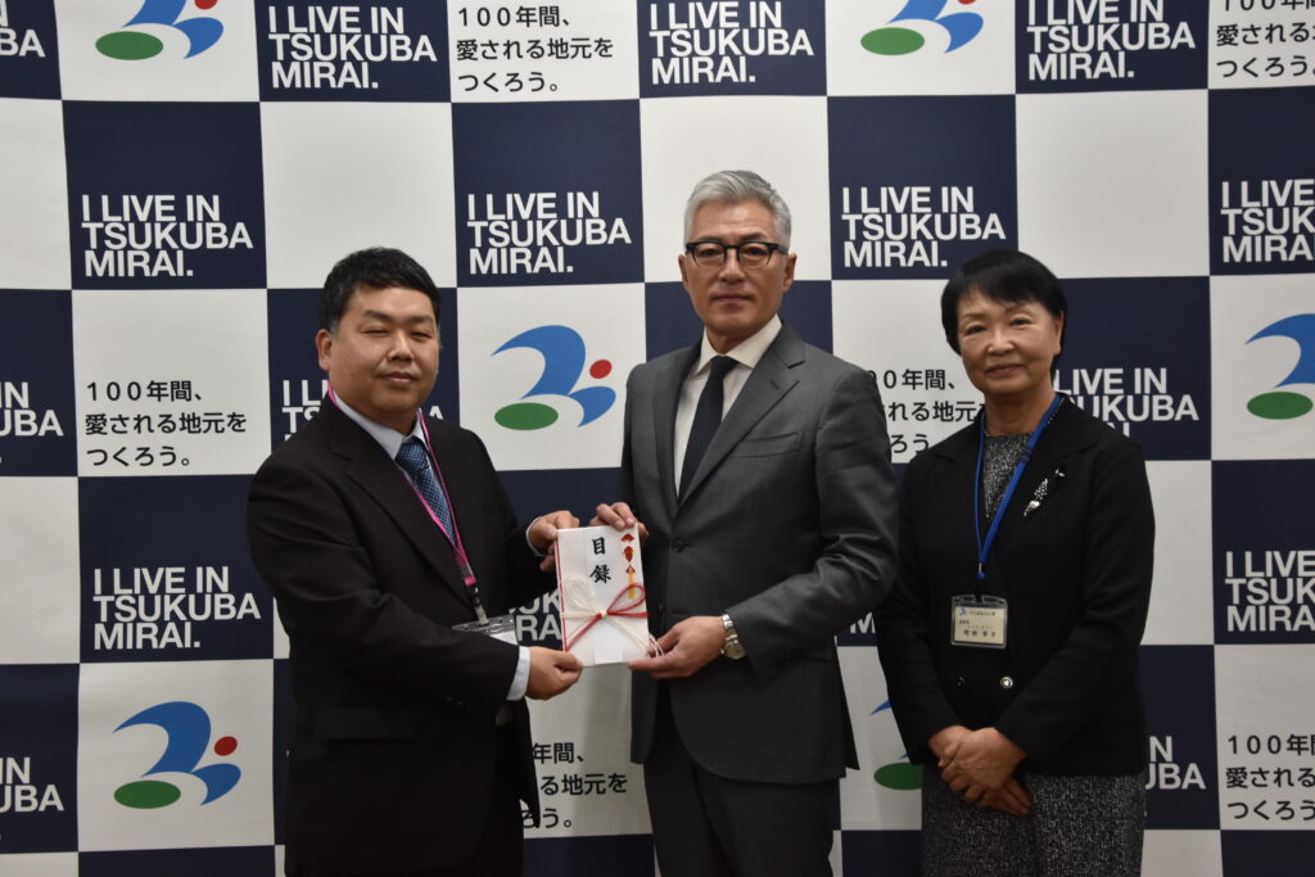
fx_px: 1918
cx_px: 658
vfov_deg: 25.8
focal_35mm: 52
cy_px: 438
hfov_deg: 37.8
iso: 640
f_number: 5
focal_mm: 35
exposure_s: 1/80
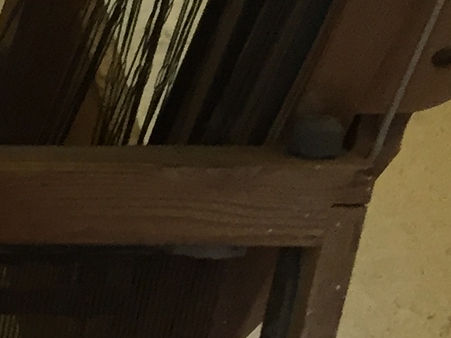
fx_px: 2019
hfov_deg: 10.7
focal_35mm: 155
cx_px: -669
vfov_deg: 8.7
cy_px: 796
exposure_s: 1/33
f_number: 2.2
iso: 100
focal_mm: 4.15
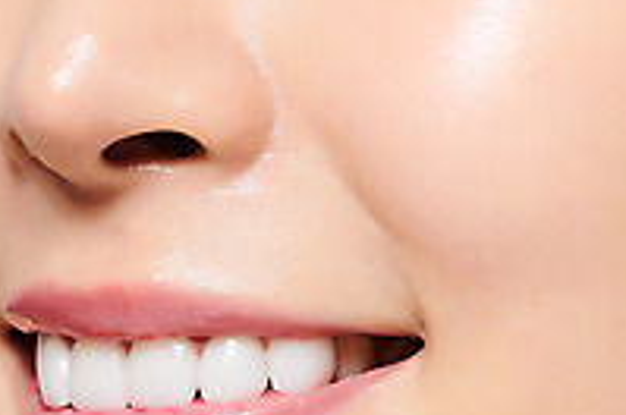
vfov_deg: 4.3
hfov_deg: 6.5
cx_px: 311
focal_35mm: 317
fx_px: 5503
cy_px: 563
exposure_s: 1/125
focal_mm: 105
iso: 64
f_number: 16
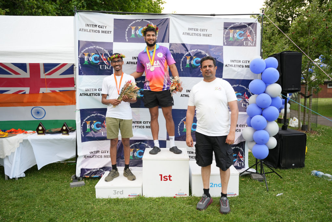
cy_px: 111
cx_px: 166
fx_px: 274
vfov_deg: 44.0
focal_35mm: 30
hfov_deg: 62.4
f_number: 2.8
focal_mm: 29.7
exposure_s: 1/400
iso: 250
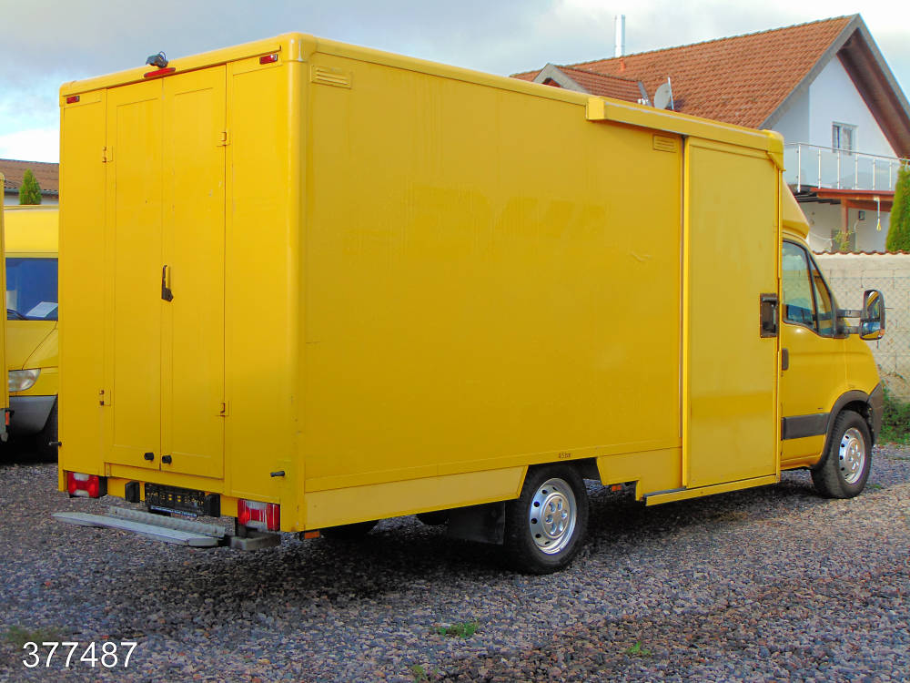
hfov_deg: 38.2
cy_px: 342
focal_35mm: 50
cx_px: 455
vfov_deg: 29.1
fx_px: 1314
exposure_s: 1/250
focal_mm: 9
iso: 80
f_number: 3.5
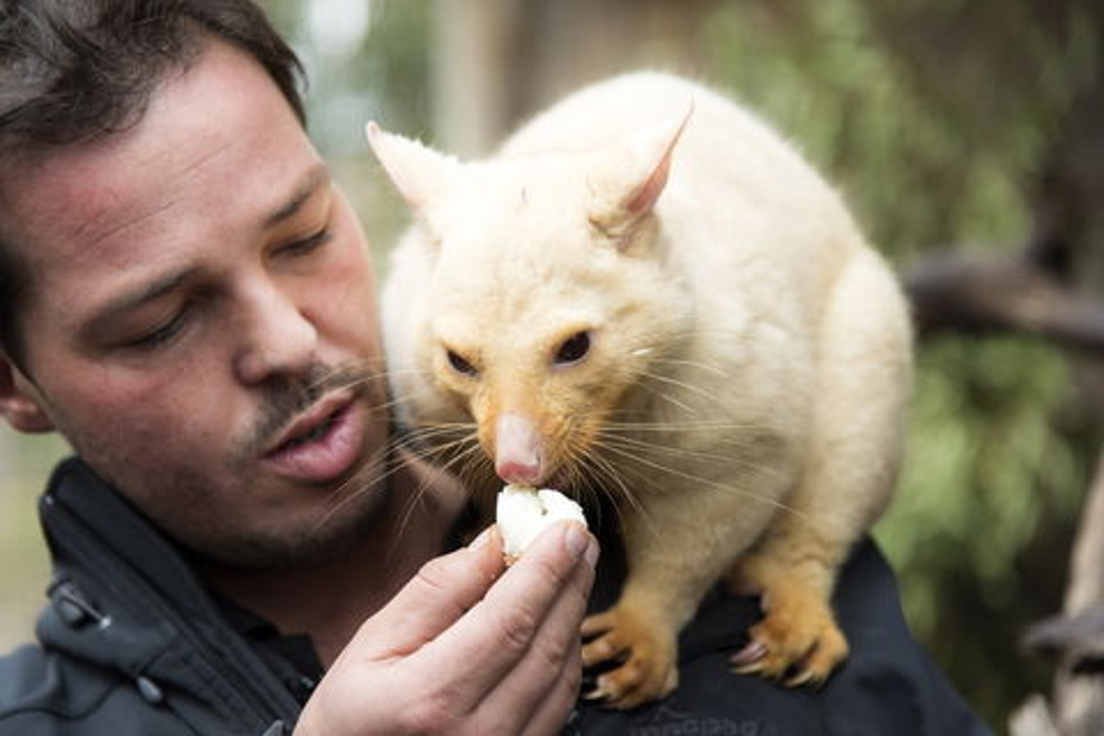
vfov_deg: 11.4
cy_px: 368
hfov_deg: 17.1
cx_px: 552
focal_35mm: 120
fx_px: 3680
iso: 400
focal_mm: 120
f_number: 4
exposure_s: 1/320
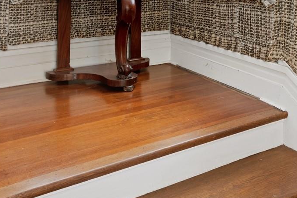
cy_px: -22
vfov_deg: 25.0
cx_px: 191
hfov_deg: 39.3
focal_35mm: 50
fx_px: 412
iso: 400
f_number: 8
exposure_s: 1/1.67
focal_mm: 19
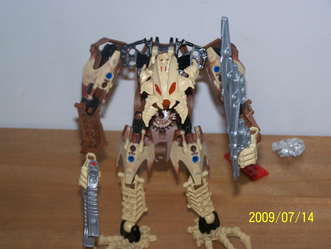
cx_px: 166
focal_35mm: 94
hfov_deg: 20.9
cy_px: 124
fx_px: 899
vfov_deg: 15.7
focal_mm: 15.6
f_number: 3.2
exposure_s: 1/80
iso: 160
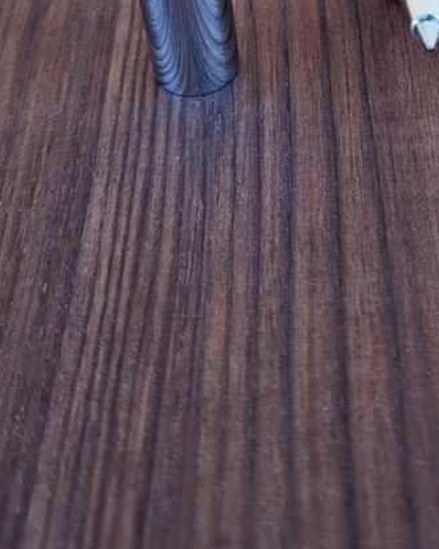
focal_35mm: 66
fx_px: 1072
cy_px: -71
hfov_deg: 22.9
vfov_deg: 26.2
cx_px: 337
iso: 50
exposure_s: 1/100
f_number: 1.8
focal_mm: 5.4
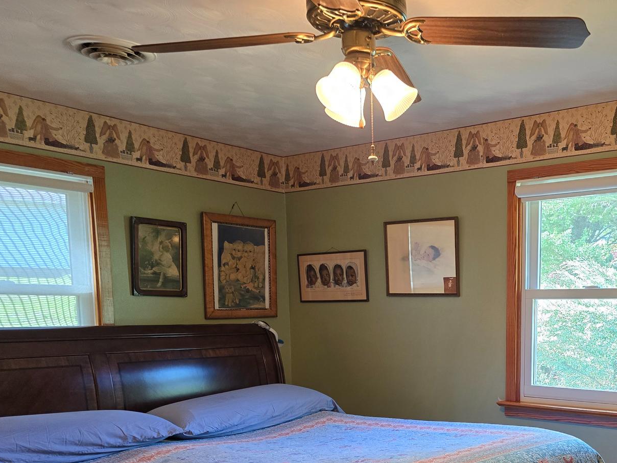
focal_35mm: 39
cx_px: 486
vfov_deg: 35.4
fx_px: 695
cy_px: 381
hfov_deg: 45.6
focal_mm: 6.3
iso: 320
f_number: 1.7
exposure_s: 1/120
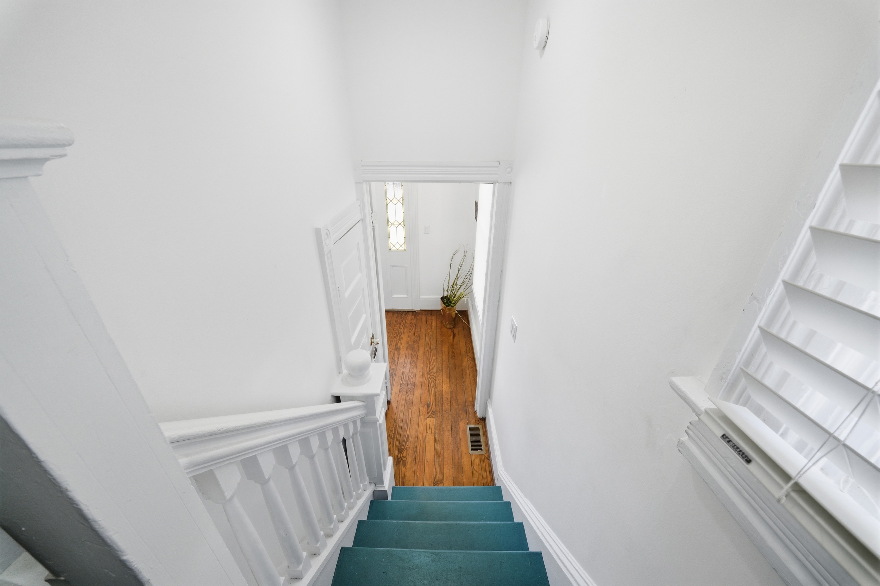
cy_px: 293
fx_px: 293
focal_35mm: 12
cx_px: 440
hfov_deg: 112.6
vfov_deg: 90.0
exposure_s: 1/100
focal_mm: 12
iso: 250
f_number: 9
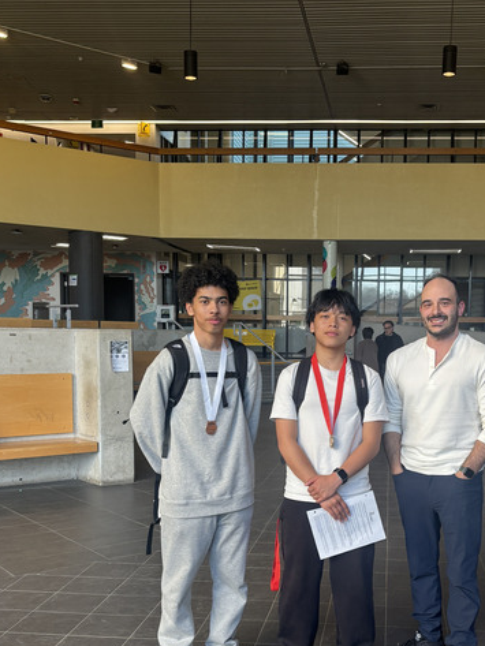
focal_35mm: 44
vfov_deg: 42.4
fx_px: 822
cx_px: 325
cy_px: 423
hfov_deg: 32.6
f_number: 1.6
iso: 50
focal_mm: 5.96
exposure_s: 1/120
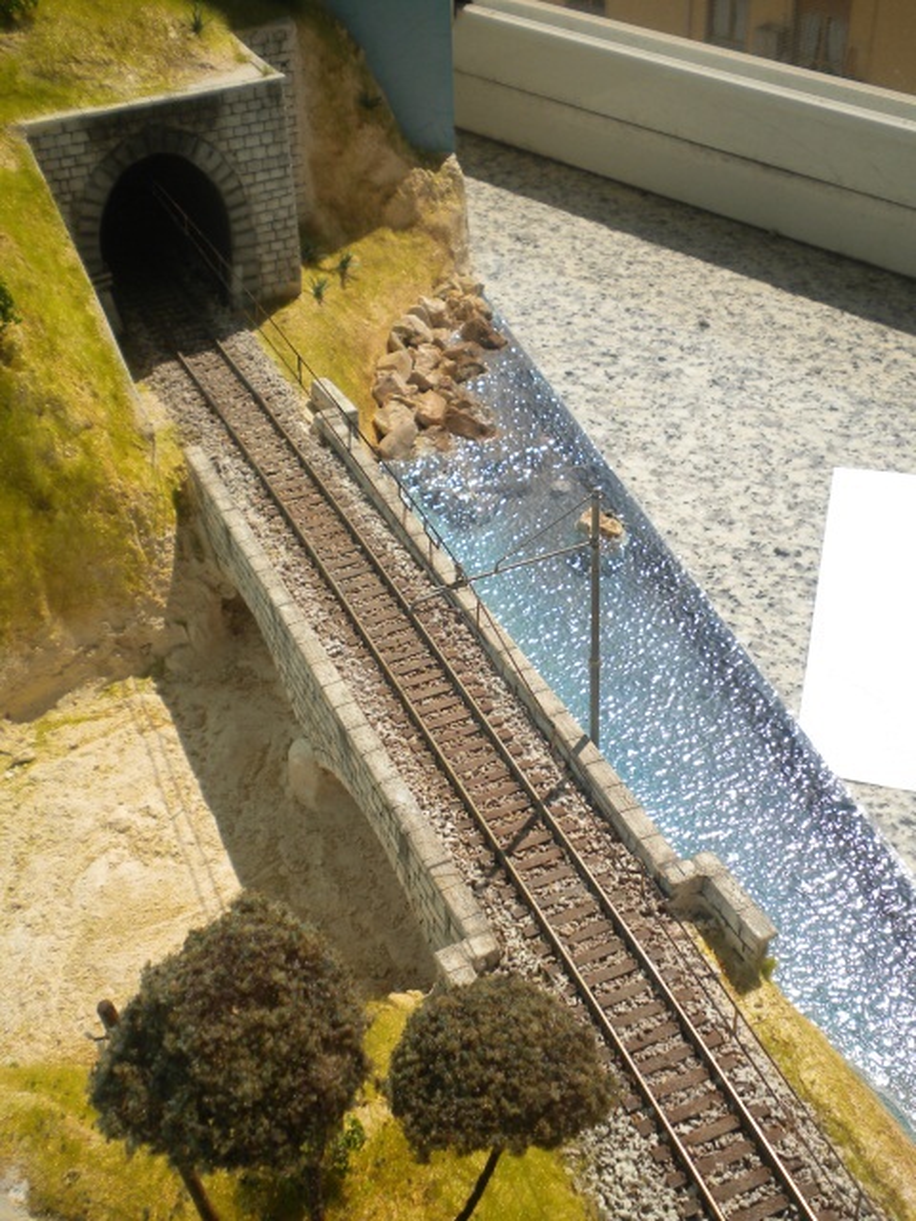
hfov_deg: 35.1
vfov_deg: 45.8
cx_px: 458
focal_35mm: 41
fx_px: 1447
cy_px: 610
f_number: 4.9
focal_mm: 7.4
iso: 80
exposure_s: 1/651
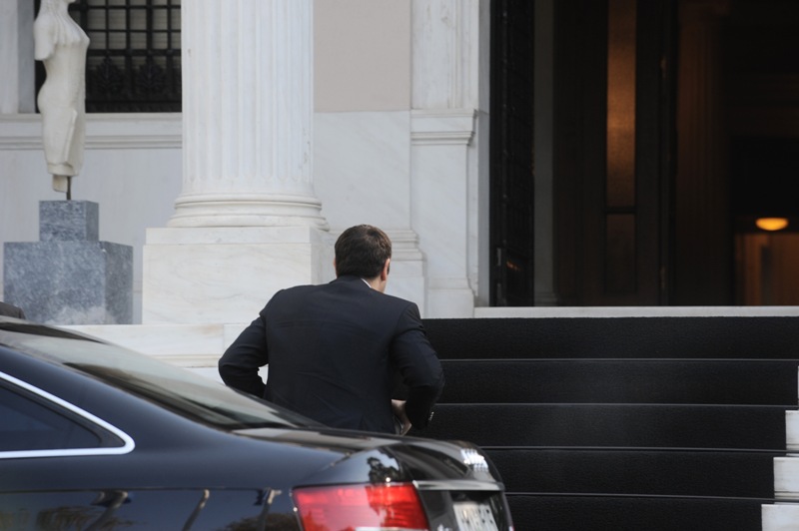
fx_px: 4213
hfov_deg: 10.8
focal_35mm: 190
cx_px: 400
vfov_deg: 7.2
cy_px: 266
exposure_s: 1/320
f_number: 7.1
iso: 500
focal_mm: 190
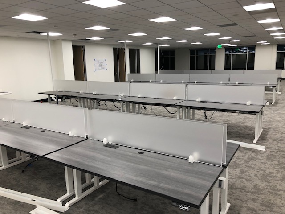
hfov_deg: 63.4
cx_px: 142
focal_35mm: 28
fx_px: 231
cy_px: 107
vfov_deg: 49.7
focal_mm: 3.99
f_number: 1.8
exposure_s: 1/30
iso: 25
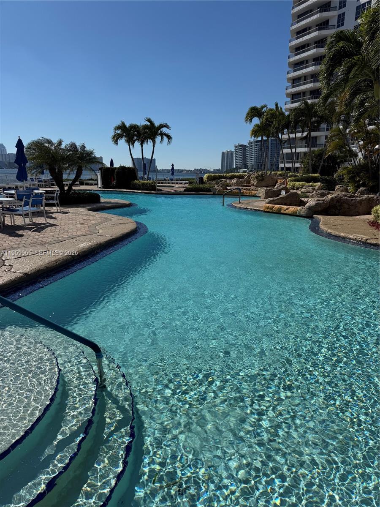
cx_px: 190
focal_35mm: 24
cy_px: 254
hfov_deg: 56.8
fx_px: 351
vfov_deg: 71.6
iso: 80
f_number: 1.78
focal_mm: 6.76
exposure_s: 1/11905
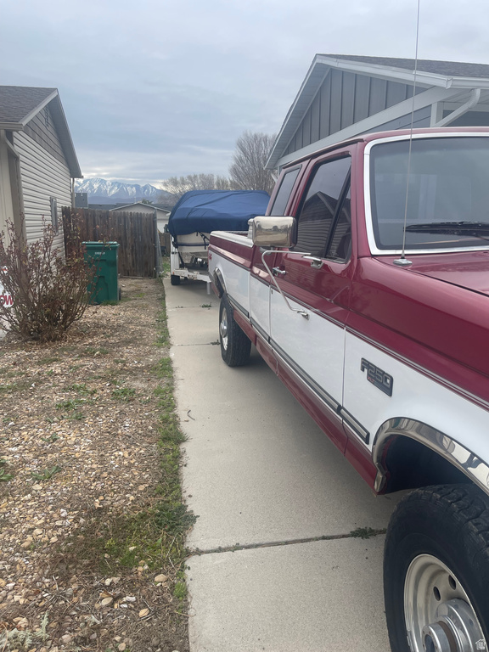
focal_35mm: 25
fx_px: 471
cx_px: 244
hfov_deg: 54.9
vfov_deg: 69.4
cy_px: 326
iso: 32
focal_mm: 5.1
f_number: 1.6
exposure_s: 1/1976
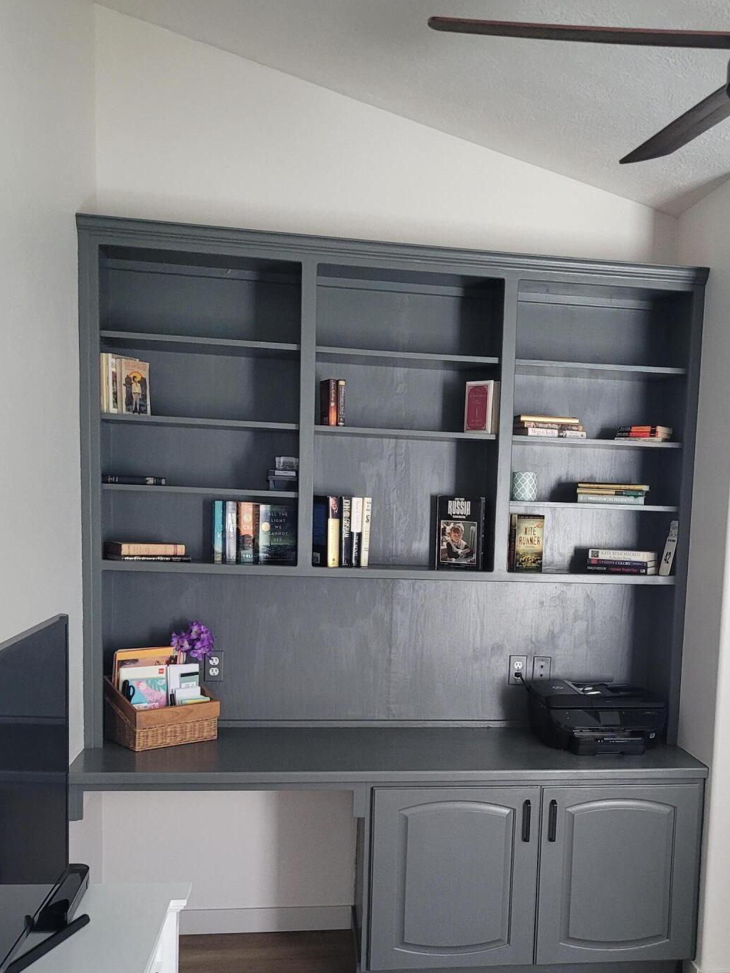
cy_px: 607
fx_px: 1068
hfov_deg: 37.3
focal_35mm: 38
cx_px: 486
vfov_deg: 48.5
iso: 200
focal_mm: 5.4
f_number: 1.8
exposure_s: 1/120
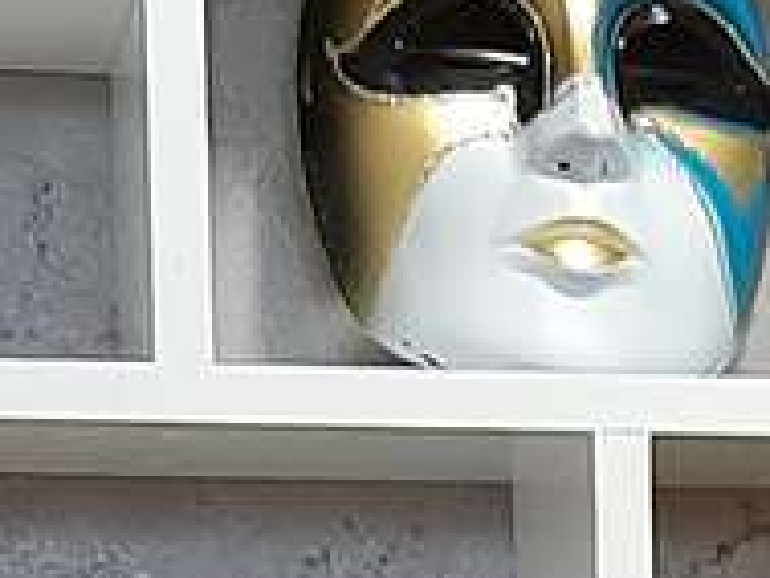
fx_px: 4585
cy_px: 1300
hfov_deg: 9.3
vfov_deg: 6.9
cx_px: 1165
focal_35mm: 206
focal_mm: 3.93
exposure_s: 1/33
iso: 160
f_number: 1.7
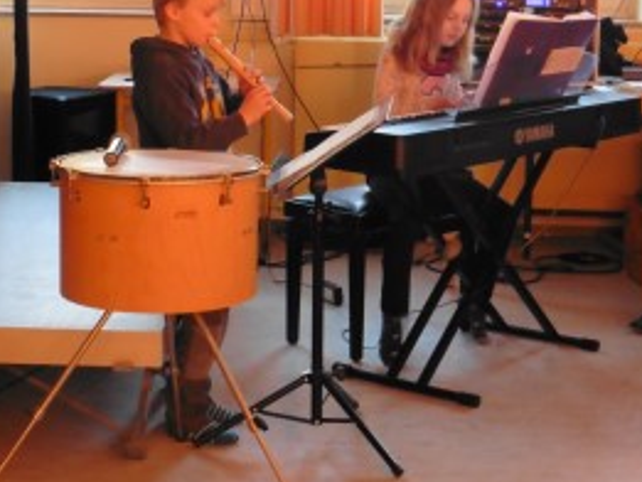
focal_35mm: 96
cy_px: 151
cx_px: 300
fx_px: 1781
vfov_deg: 15.4
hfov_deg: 20.4
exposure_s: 1/15
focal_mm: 11.7
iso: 400
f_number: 4.9
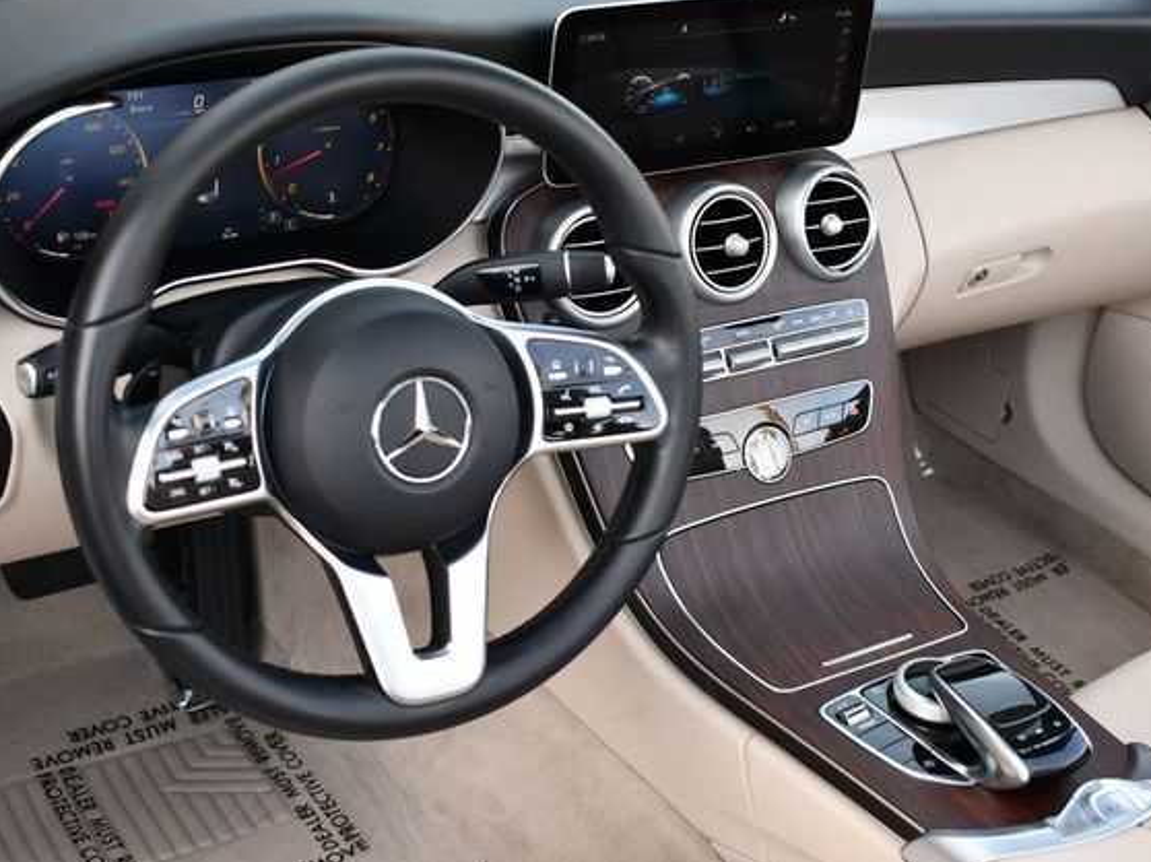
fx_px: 1762
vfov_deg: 27.5
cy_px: 427
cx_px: 522
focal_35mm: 53
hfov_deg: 36.2
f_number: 4.5
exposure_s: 1/250
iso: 400
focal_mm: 24
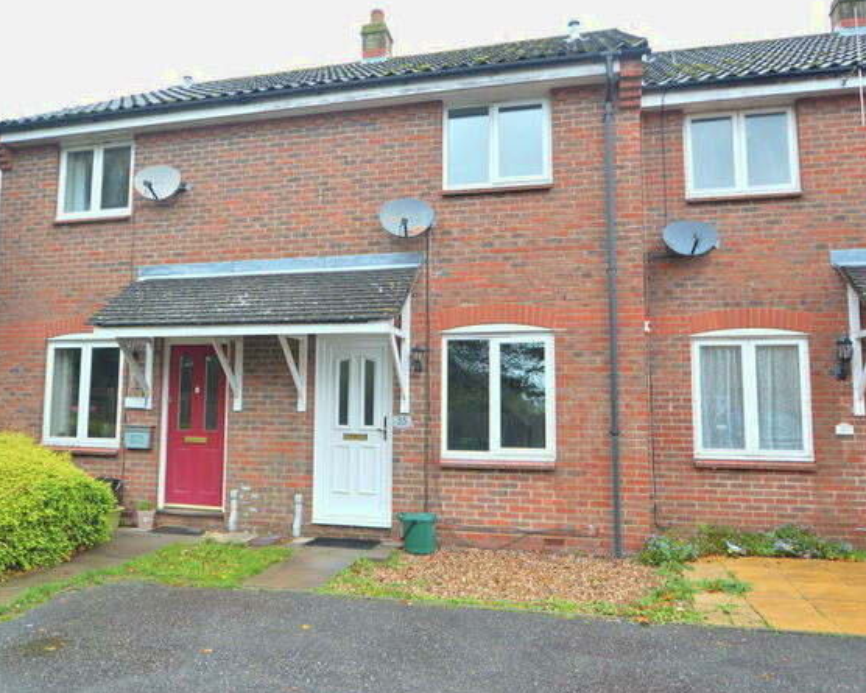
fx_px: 682
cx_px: 389
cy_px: 339
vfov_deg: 53.9
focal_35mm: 27
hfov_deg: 64.7
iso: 125
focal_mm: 15
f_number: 4
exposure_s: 1/25
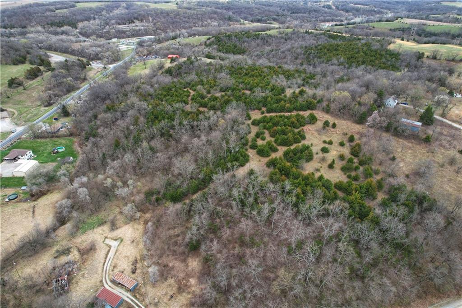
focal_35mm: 22
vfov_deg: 57.2
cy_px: 154
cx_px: 231
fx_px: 282
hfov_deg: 78.6
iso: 100
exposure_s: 1/80
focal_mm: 8.38
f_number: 2.8
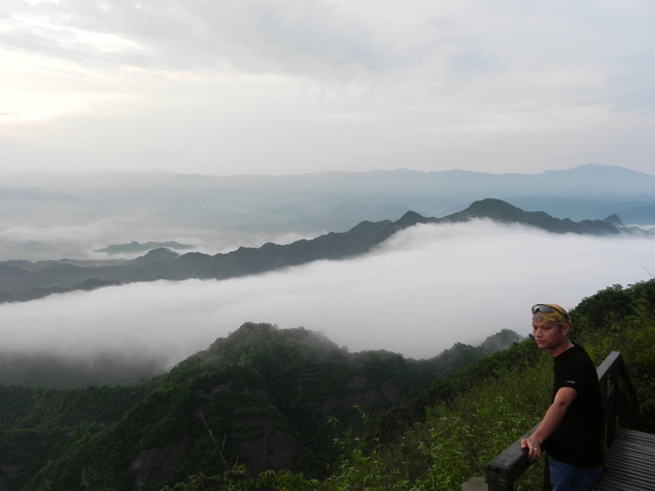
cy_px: 246
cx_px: 328
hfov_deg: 61.7
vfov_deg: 48.2
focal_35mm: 29
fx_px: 549
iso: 160
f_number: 3.5
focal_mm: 5.2
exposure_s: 1/104
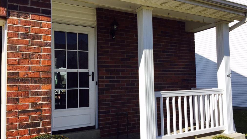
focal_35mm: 32
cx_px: 125
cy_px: 73
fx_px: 210
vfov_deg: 36.7
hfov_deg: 61.0
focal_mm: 4.15
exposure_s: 1/2083
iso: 32
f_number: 2.2
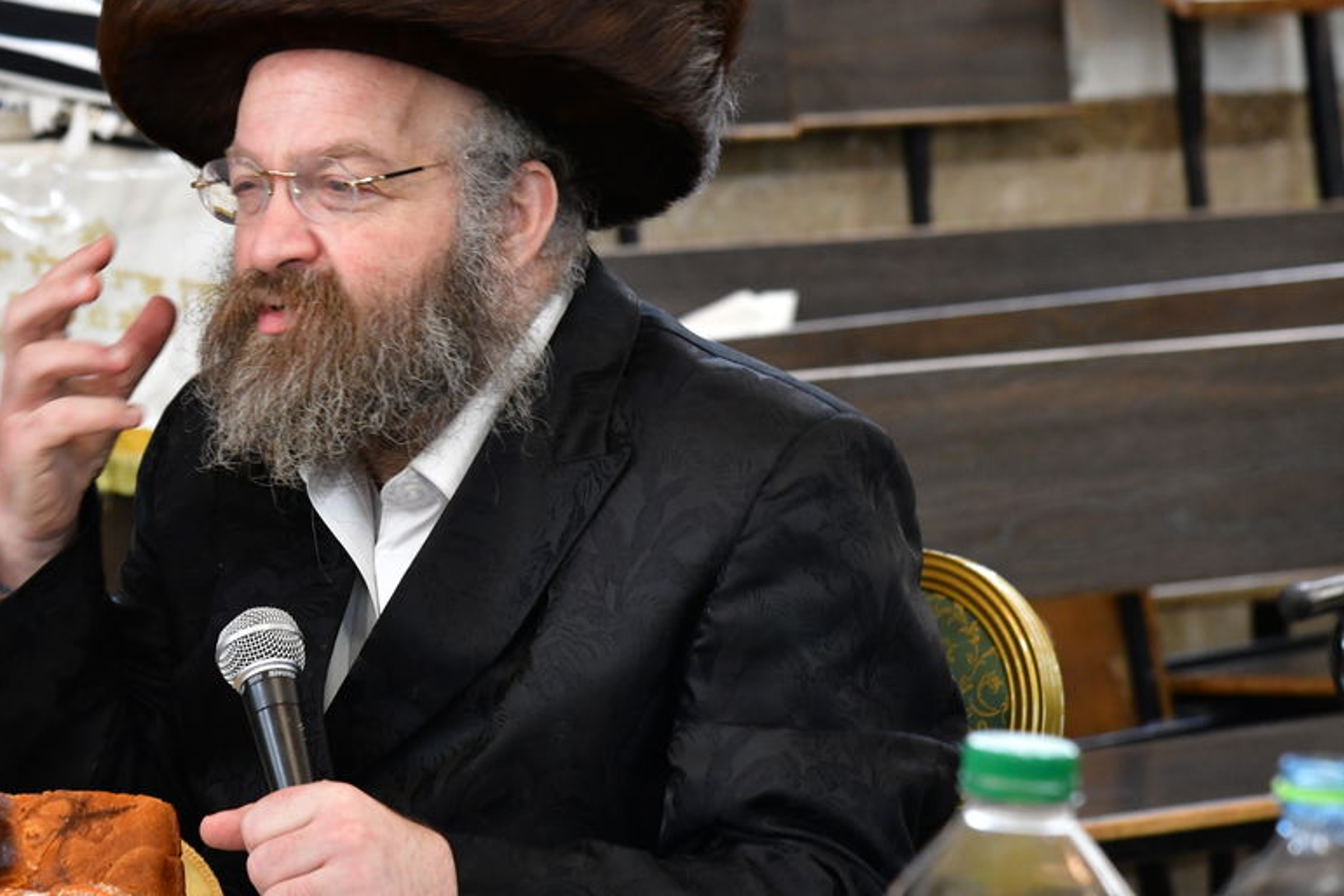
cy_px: 119
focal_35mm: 178
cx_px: 234
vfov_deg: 7.7
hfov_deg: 11.5
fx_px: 6645
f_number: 5.6
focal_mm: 98
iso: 2000
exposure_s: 1/100
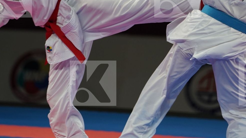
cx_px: 93
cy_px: -5
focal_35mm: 378
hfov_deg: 5.7
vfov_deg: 3.2
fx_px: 2466
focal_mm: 198
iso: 1250
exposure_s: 1/1000
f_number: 2.8
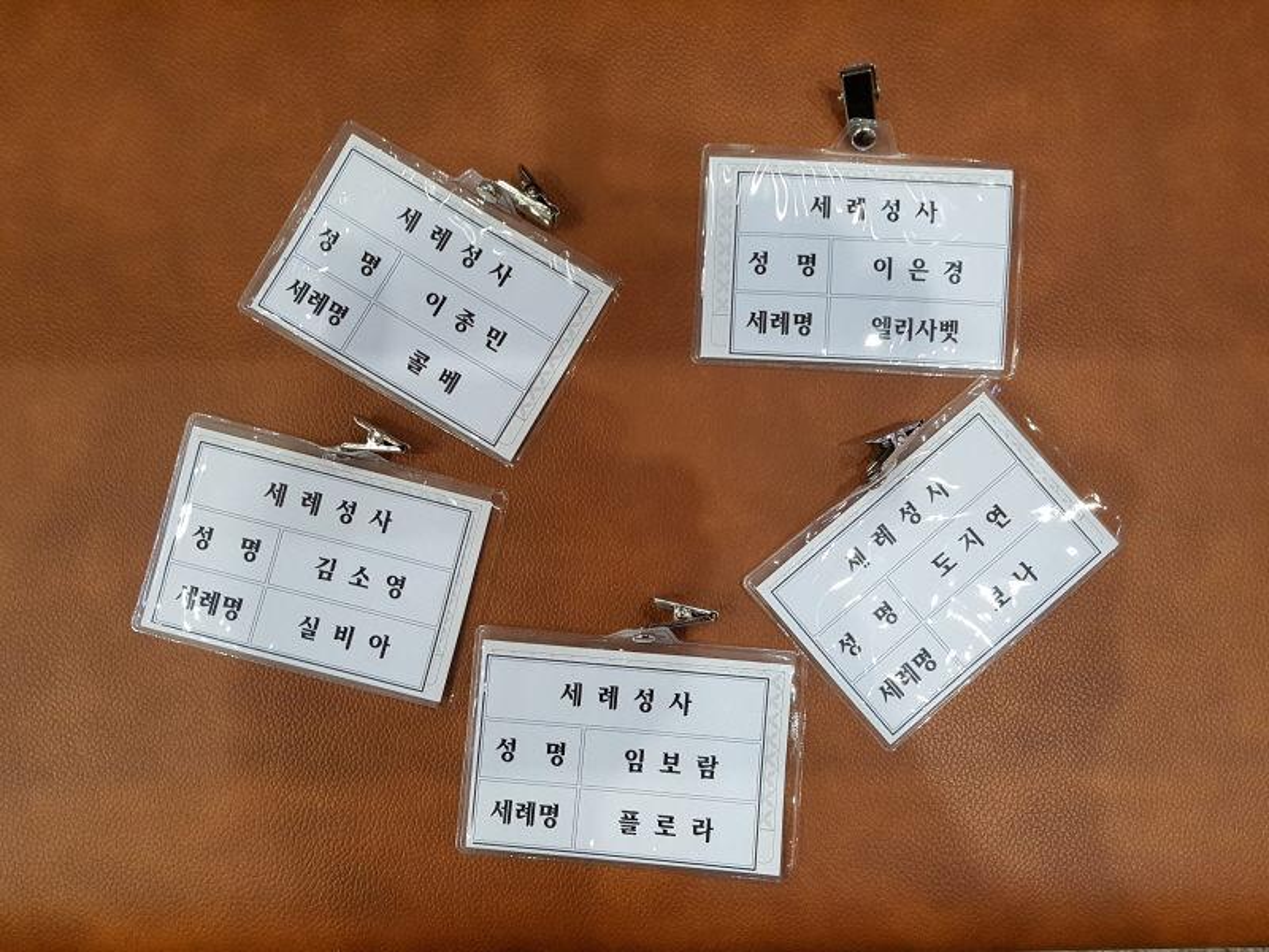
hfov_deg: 67.3
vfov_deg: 53.1
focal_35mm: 26
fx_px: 953
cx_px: 634
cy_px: 476
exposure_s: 1/24
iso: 160
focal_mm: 4.2
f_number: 1.7
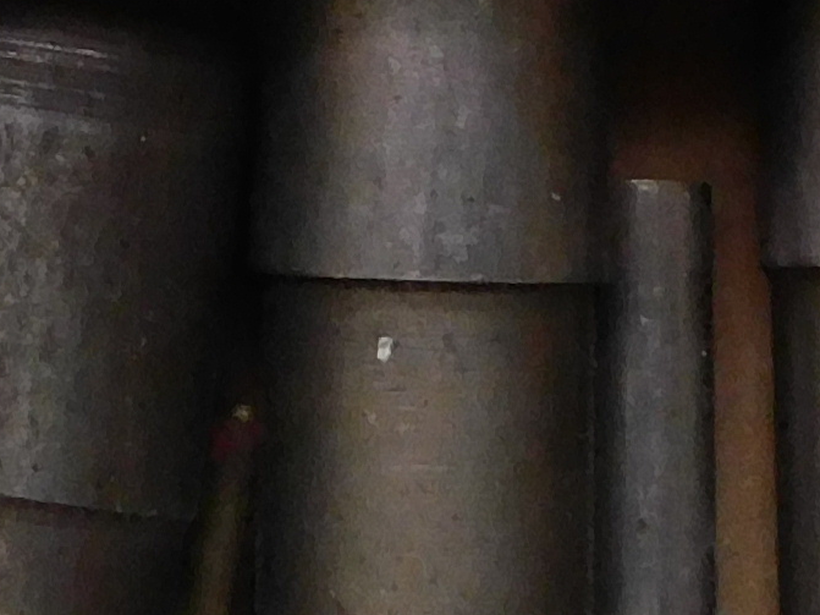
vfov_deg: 8.6
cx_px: 236
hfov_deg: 12.5
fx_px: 3742
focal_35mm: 158
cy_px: -860
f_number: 3
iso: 400
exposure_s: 1/30
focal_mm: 4
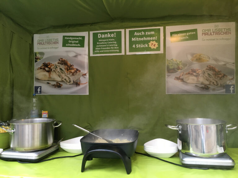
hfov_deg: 61.7
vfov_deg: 48.2
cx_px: 119
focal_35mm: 29
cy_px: 89
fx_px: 199
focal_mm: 4.15
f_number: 2.2
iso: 64
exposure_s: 1/33
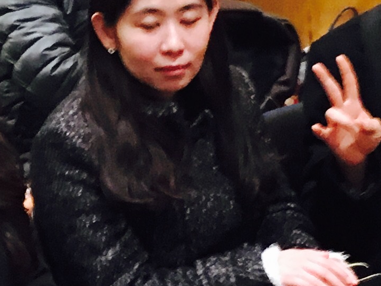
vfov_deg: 9.1
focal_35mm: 162
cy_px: 60
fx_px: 1782
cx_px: -29
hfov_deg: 12.0
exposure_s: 1/15
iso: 400
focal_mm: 4.15
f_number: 2.2
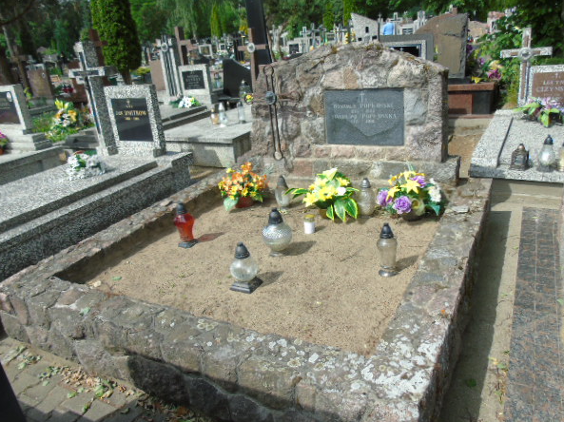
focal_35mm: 27
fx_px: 440
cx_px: 297
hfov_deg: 65.3
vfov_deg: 51.3
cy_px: 211
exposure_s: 1/500
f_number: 3.4
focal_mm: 4.4
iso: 80
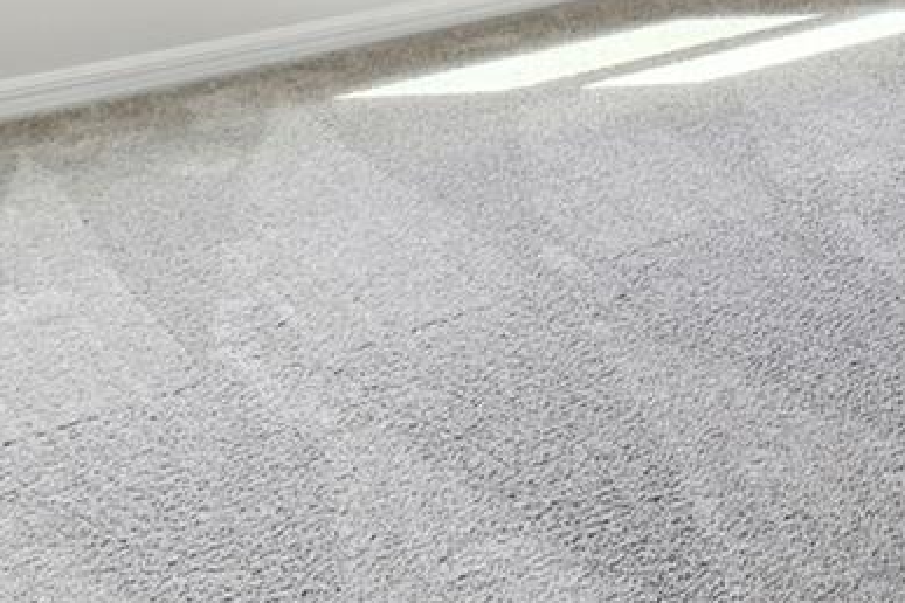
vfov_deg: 17.0
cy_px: -554
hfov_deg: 22.6
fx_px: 1558
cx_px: 1532
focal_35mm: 62
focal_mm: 10
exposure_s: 1/25
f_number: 7.1
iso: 100
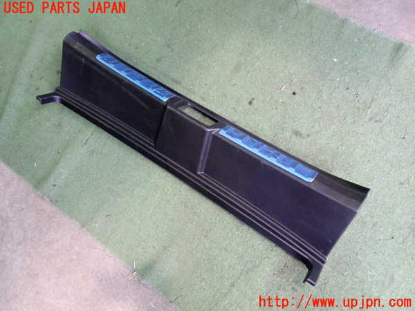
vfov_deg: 46.8
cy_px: 156
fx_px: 360
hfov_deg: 60.0
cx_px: 208
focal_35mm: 30
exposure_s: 1/30
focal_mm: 5.4
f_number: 2.3
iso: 400
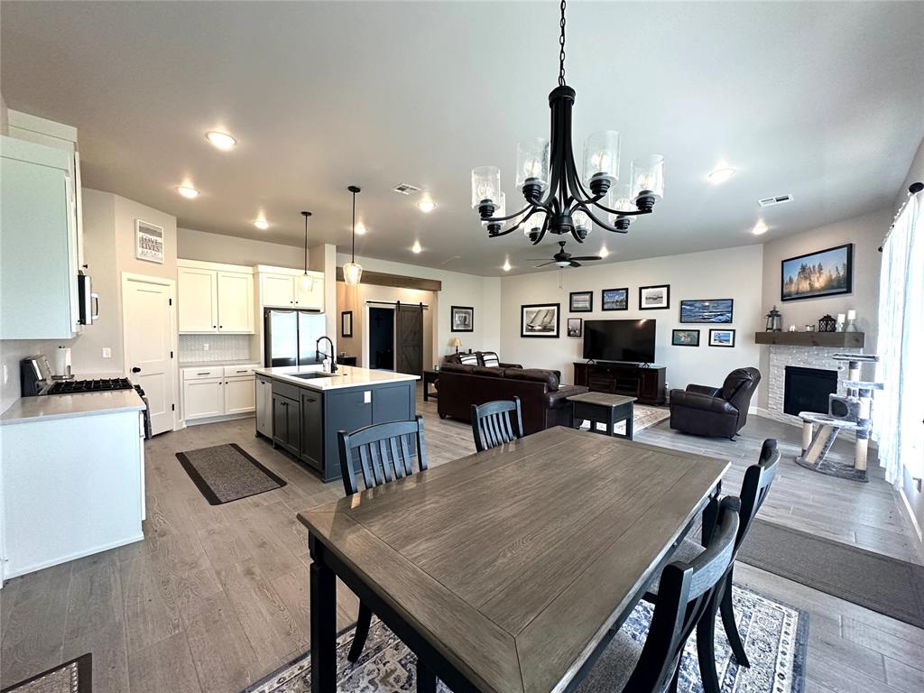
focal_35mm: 14
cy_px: 346
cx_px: 462
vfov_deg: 85.7
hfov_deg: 102.1
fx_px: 374
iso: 250
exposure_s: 1/120
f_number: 2.2
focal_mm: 2.22
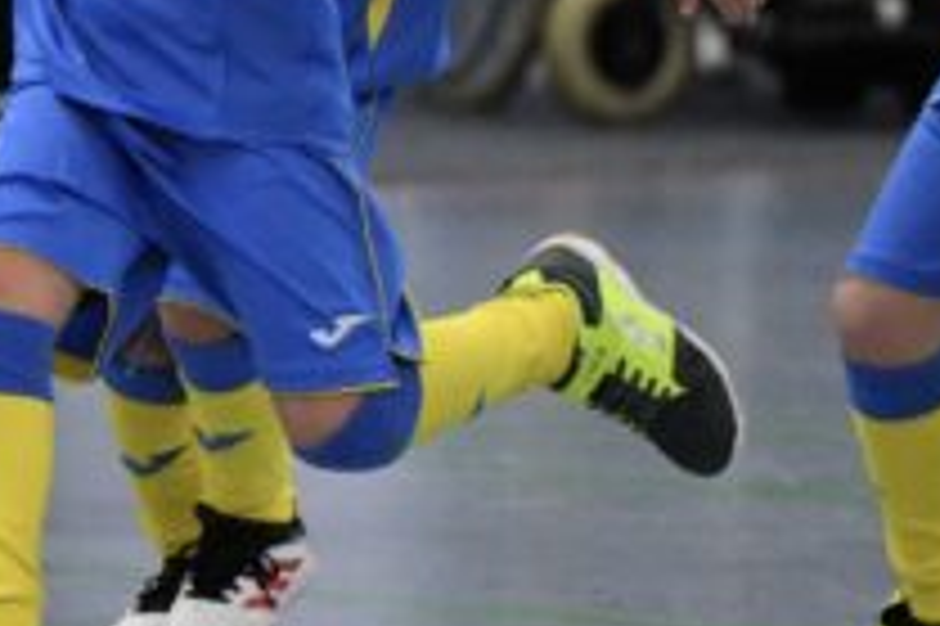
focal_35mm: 981
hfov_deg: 2.1
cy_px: -106
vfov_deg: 1.4
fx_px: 25594
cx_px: -18
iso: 8000
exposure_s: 1/1250
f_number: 2.8
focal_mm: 200
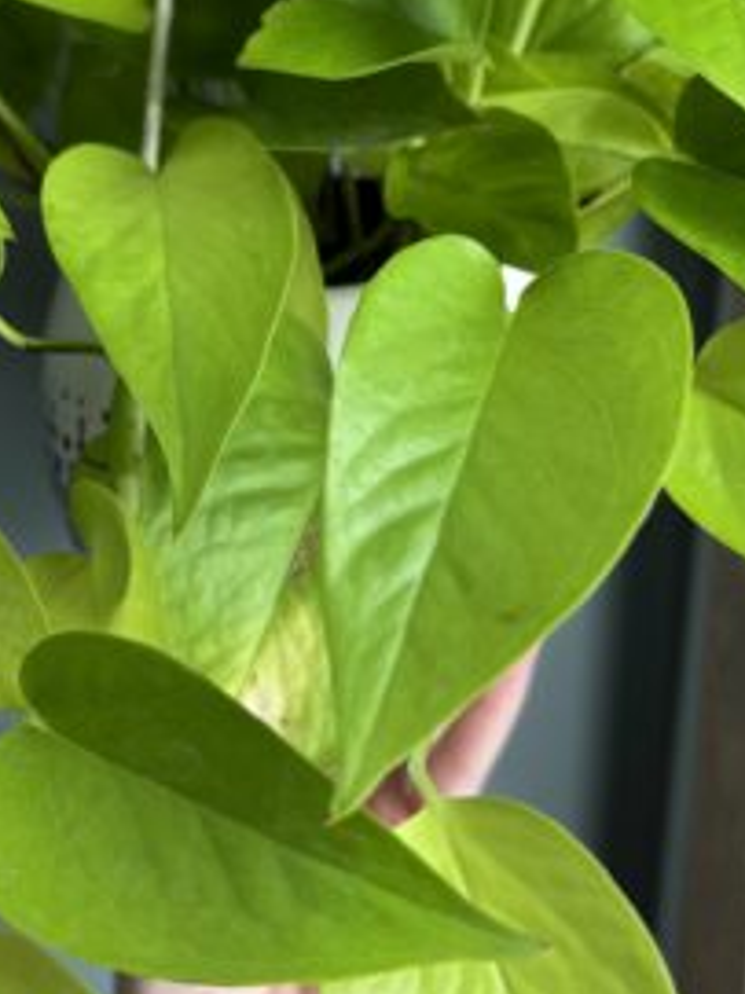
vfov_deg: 41.0
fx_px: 1321
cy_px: 370
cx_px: 275
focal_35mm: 46
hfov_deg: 31.3
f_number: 1.5
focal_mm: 5.7
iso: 50
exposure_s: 1/120
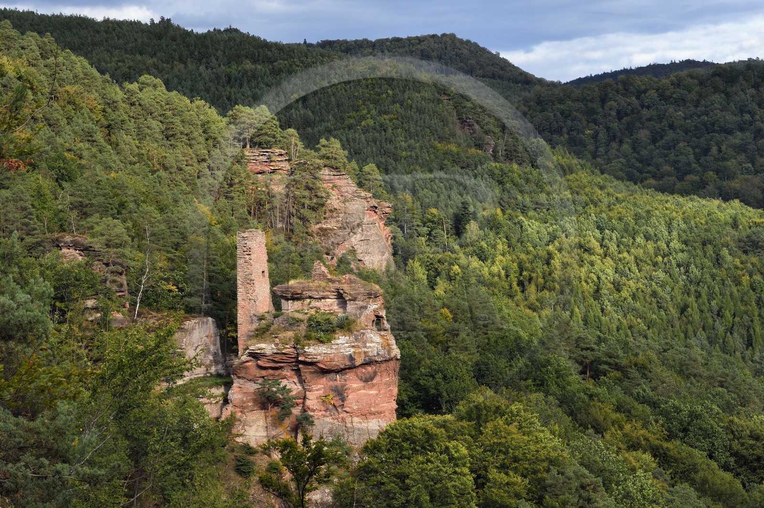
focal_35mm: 112
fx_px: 2375
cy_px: 254
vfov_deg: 12.2
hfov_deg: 18.3
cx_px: 382
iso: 800
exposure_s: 1/250
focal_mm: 112
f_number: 18
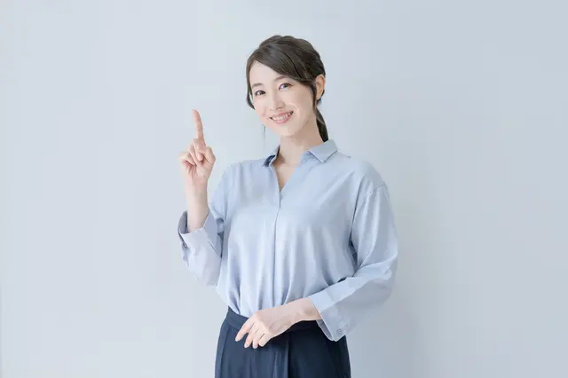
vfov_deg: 16.1
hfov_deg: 23.9
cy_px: 189
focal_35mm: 85
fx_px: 1340
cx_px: 284
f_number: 5
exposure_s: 1/160
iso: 400
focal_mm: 85
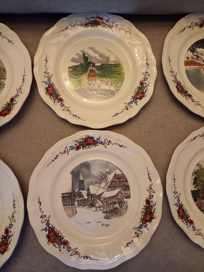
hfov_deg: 54.9
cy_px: 136
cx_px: 102
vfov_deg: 69.4
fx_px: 196
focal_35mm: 25
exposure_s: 1/25
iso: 640
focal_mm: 4.65
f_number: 1.8
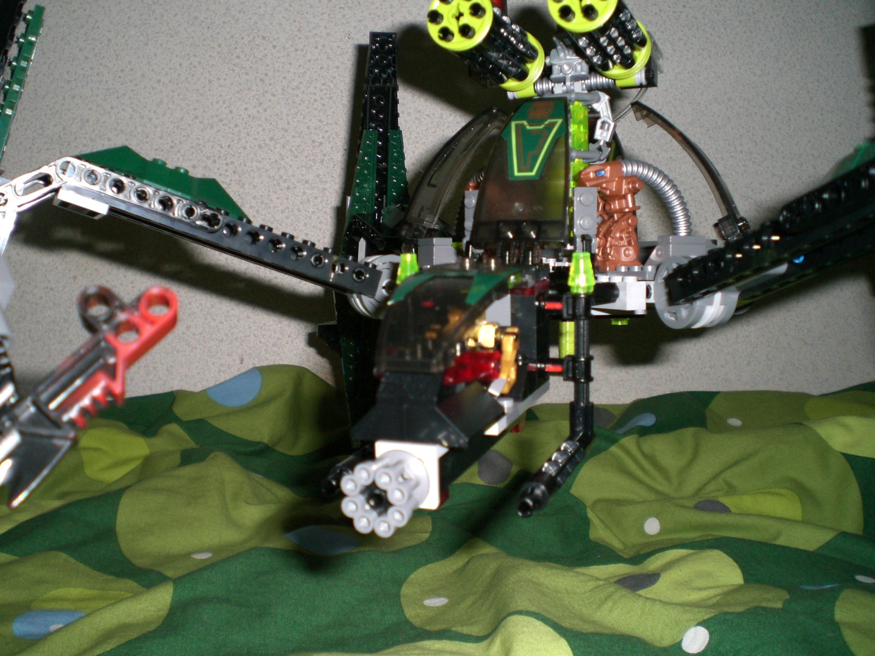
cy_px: 328
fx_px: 961
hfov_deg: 49.0
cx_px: 438
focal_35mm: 38
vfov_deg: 37.7
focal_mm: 6.3
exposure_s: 1/60
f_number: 3.1
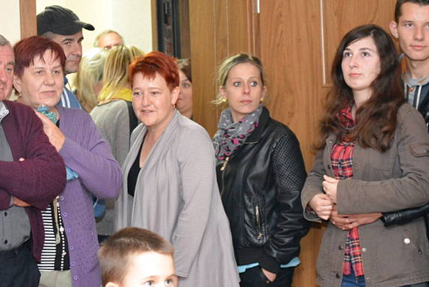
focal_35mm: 126
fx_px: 1502
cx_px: 172
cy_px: 143
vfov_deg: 10.9
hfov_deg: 16.2
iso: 3200
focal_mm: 58
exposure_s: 1/60
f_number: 5
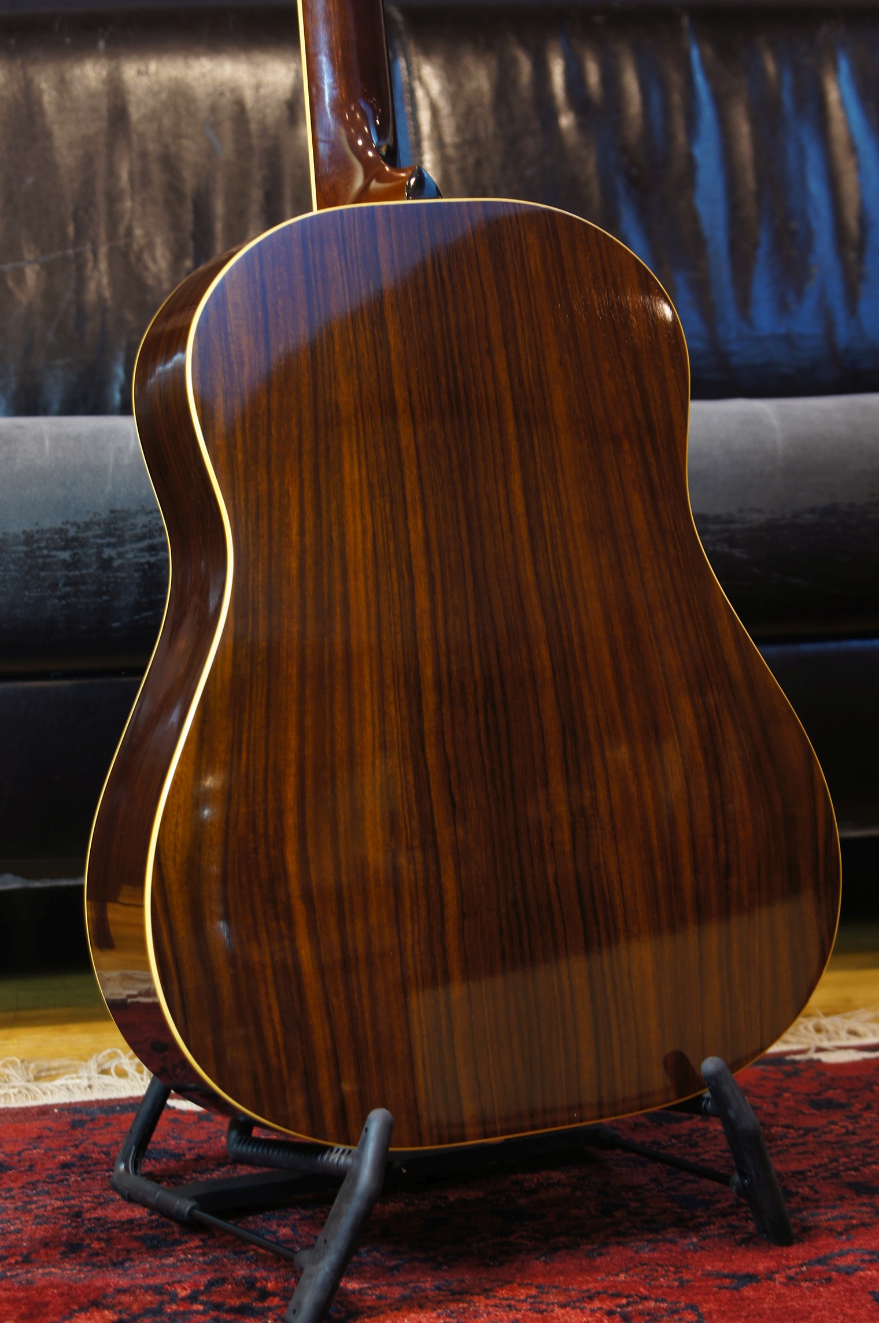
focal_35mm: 90
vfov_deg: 22.6
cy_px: 662
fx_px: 3304
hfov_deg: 15.2
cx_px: 440
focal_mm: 60
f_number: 5.6
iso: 100
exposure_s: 1/2.5
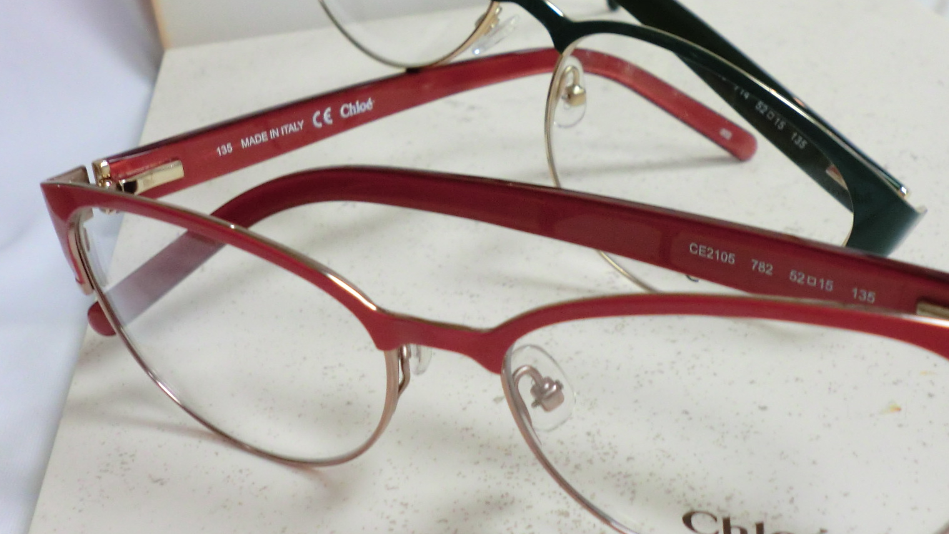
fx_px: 1183
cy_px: 232
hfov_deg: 43.6
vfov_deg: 25.4
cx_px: 530
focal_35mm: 47
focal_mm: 5.8
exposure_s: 1/60
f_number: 3.5
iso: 200
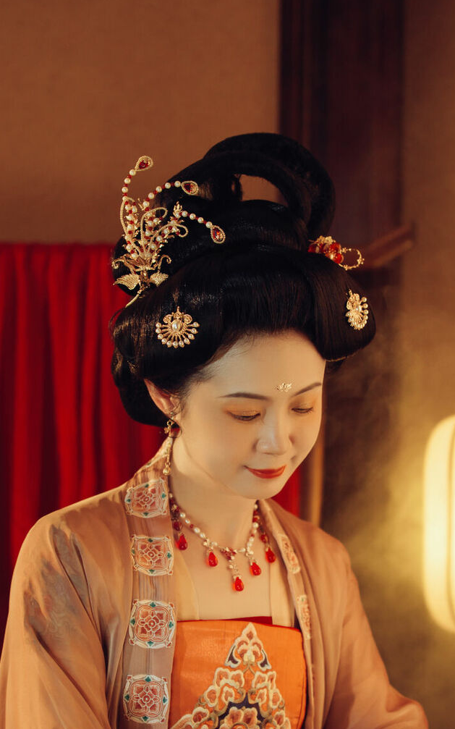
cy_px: 457
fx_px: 2183
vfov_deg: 18.9
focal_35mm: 110
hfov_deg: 11.9
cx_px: 235
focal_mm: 70
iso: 640
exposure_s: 1/160
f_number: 2.8
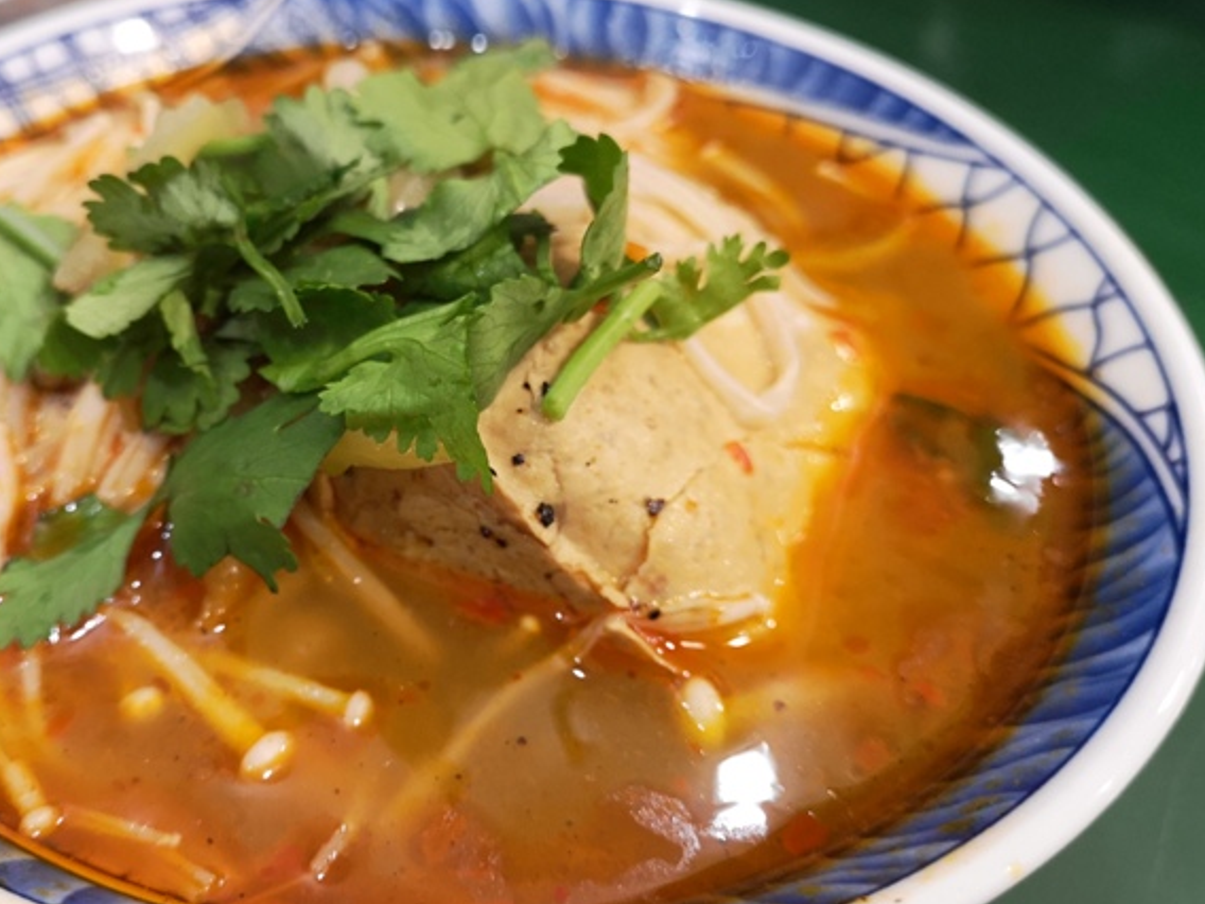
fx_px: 1323
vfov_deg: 37.7
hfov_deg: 48.3
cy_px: 471
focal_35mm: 38
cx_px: 414
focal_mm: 3.95
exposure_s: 1/100
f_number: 1.8
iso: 320
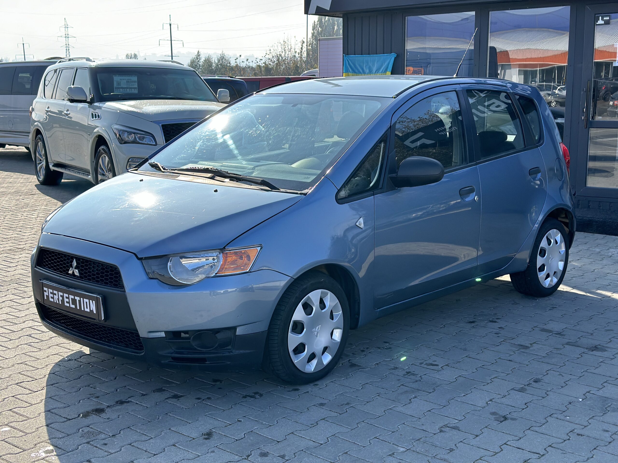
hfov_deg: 39.7
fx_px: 857
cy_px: 232
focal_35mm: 48
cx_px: 309
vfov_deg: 30.3
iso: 100
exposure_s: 1/3155
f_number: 1.78
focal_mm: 6.86
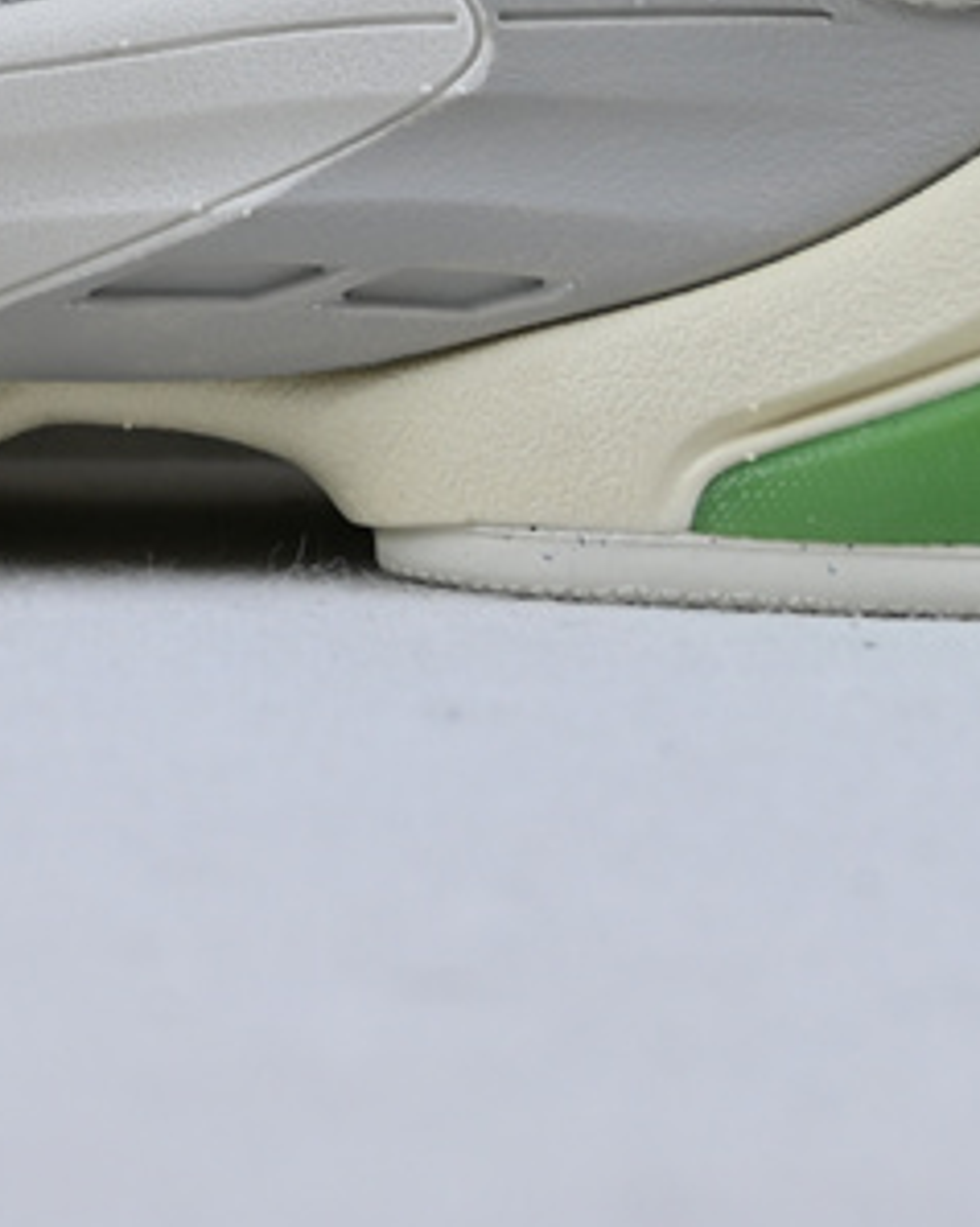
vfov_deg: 11.0
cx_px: -128
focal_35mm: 173
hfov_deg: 8.8
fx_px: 6273
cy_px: -272
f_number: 4.8
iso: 100
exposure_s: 1/60
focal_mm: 30.5
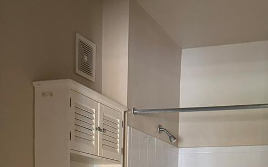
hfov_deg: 32.4
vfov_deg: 18.4
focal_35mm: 63
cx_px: 152
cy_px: 249
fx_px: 460
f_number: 1.78
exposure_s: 1/60
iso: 800
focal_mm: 6.76
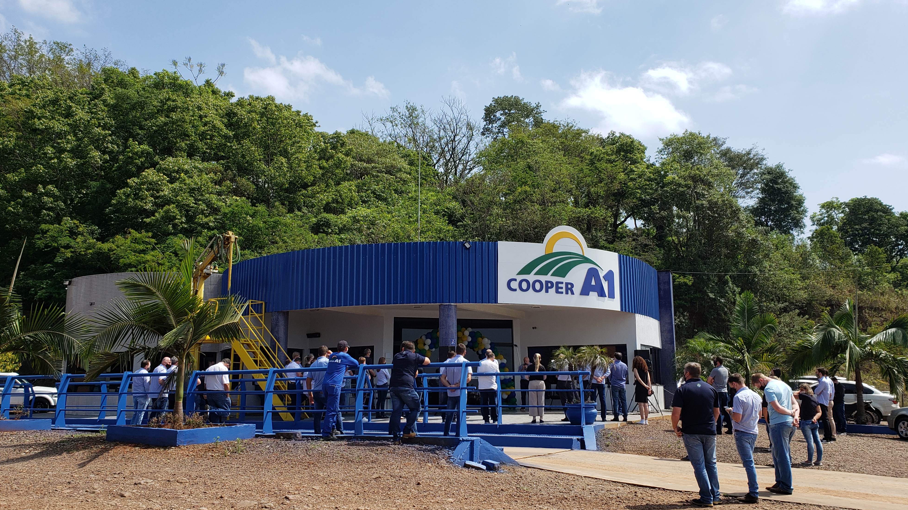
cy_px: 263
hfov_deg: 66.1
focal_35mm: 29
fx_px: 698
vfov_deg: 40.2
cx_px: 451
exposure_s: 1/1387
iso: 50
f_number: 2.4
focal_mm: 4.3
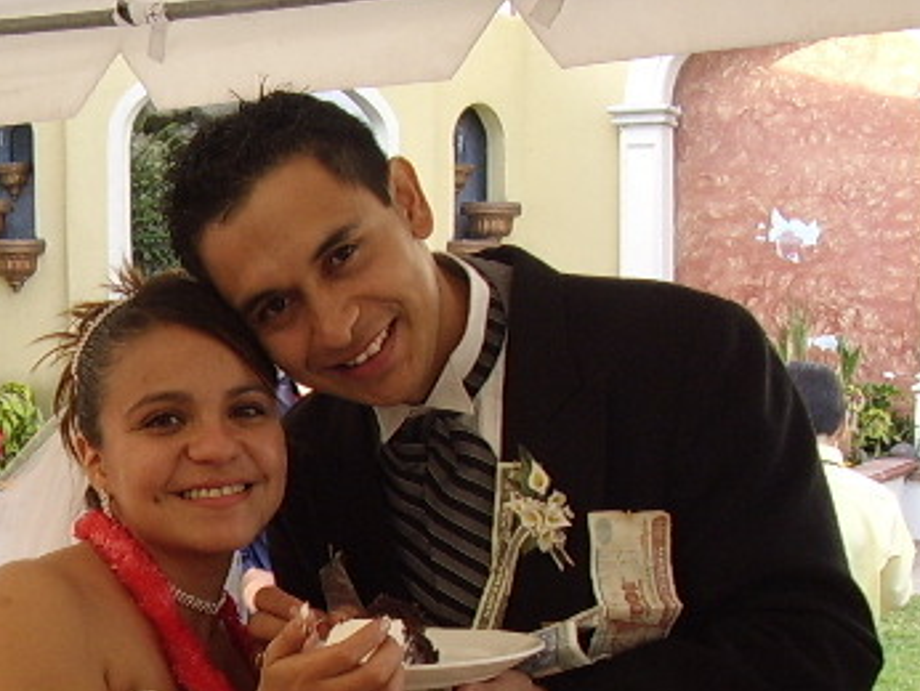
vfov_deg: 23.6
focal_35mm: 61
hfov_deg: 31.5
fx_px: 1622
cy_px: 585
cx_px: 338
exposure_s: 1/71
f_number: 3
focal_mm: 6.3
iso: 100
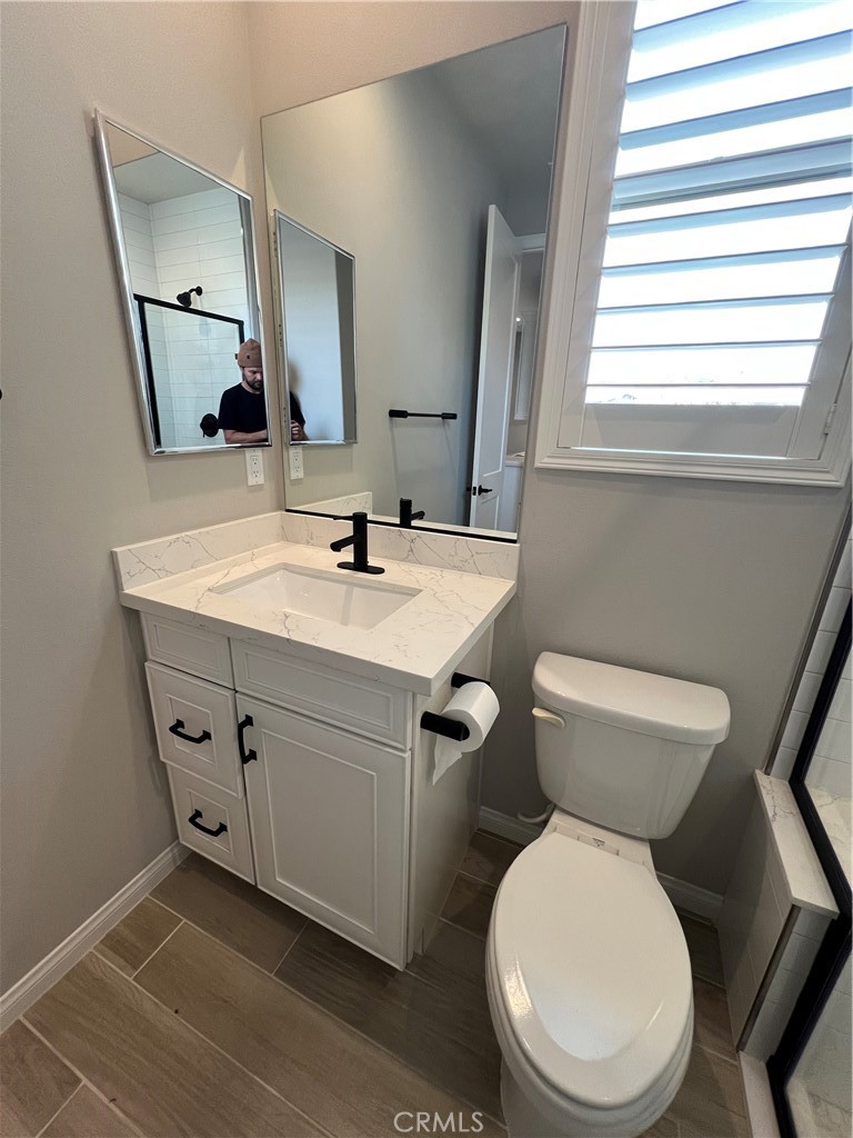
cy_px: 569
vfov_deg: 106.2
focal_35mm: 13
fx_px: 427
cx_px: 426
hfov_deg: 89.9
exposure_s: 1/120
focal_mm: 1.57
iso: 200
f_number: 1.8
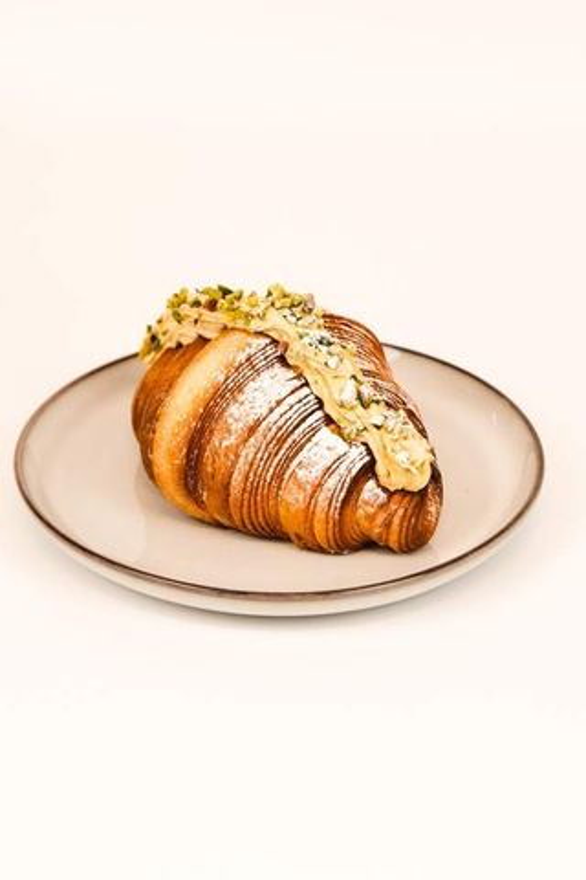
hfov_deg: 20.3
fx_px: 1636
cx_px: 293
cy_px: 440
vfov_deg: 30.1
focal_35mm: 67
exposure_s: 1/250
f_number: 4.5
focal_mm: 44.4
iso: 800
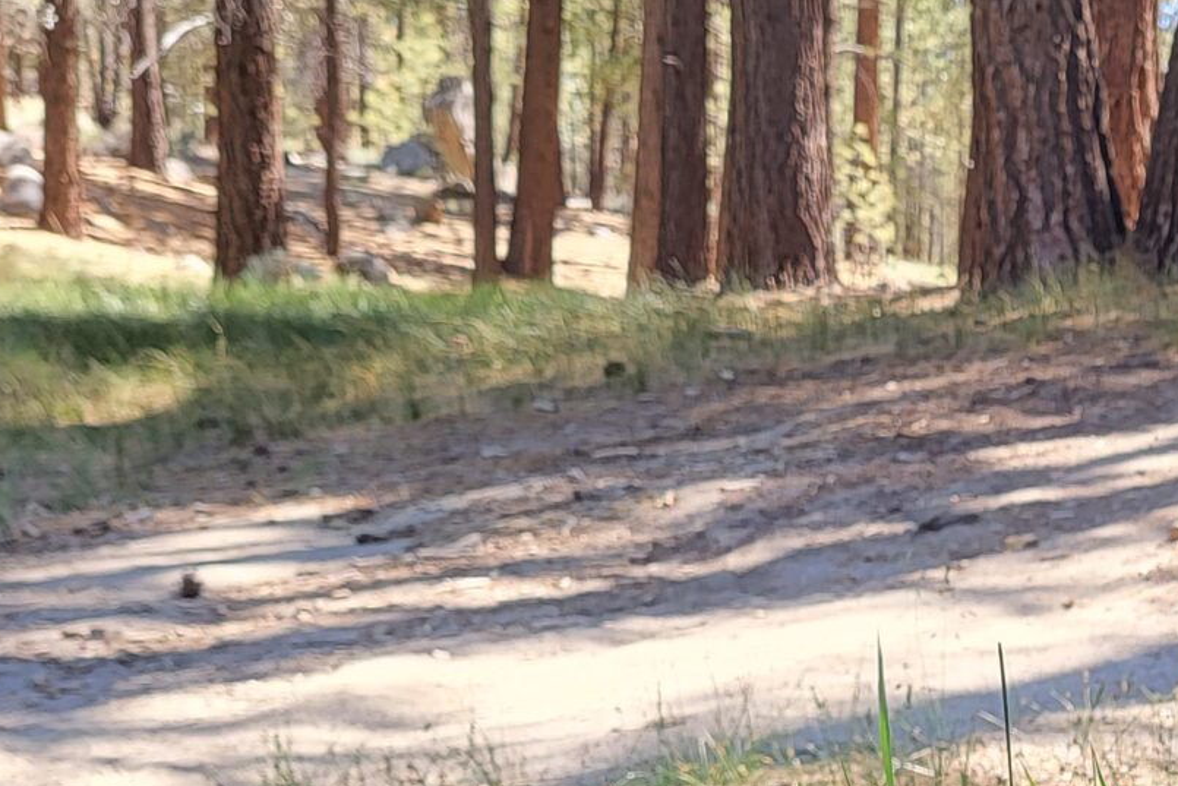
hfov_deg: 21.7
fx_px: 2814
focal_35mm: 86
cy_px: 1051
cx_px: 1452
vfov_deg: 15.1
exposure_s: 1/173
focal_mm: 5.4
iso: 40
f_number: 1.8
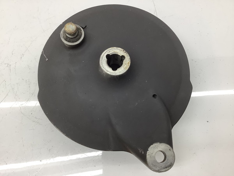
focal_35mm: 31
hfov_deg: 58.4
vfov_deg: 45.4
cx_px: 117
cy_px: 88
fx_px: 210
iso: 64
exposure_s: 1/120
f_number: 2.4
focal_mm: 3.3
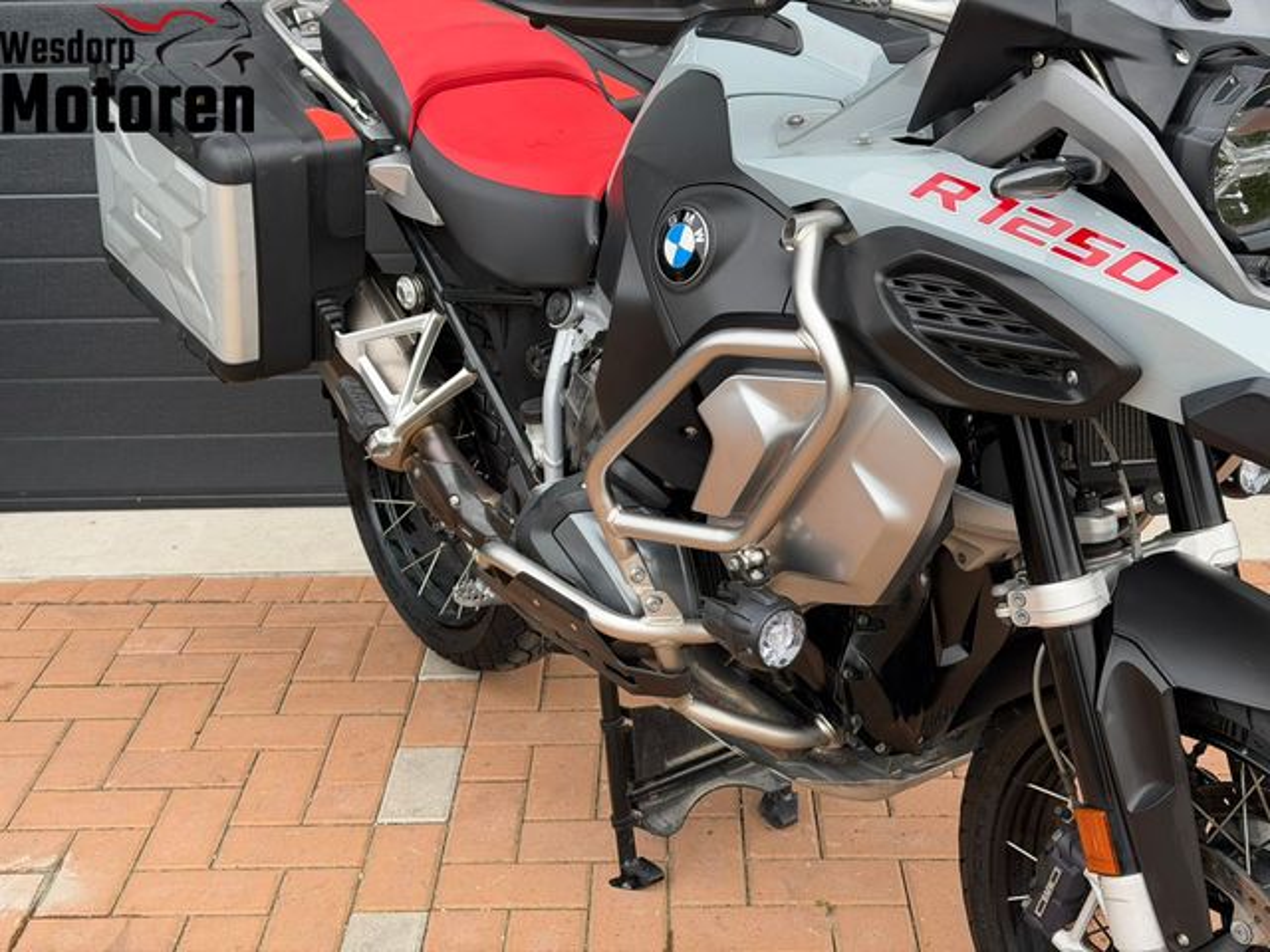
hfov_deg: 39.7
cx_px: 635
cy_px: 476
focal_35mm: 48
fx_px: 1761
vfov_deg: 30.3
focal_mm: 6.76
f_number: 1.78
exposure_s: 1/574
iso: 64
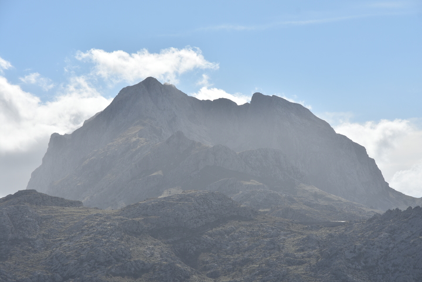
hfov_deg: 16.1
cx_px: 211
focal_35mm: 128
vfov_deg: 10.8
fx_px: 1494
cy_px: 141
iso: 100
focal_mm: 85
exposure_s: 1/500
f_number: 9
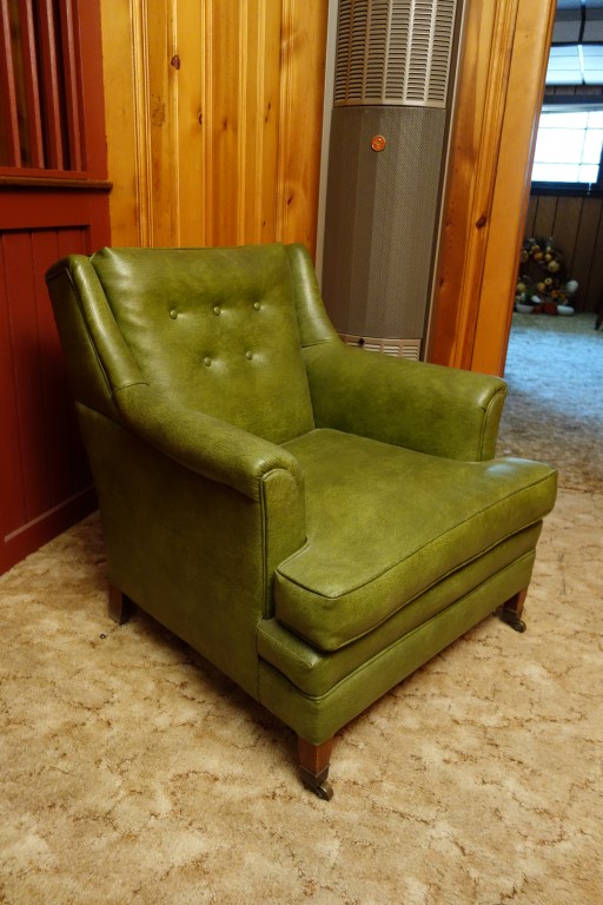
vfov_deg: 65.5
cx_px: 302
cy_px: 452
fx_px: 703
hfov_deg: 46.4
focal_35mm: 28
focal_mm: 10.4
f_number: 1.8
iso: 800
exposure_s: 1/60
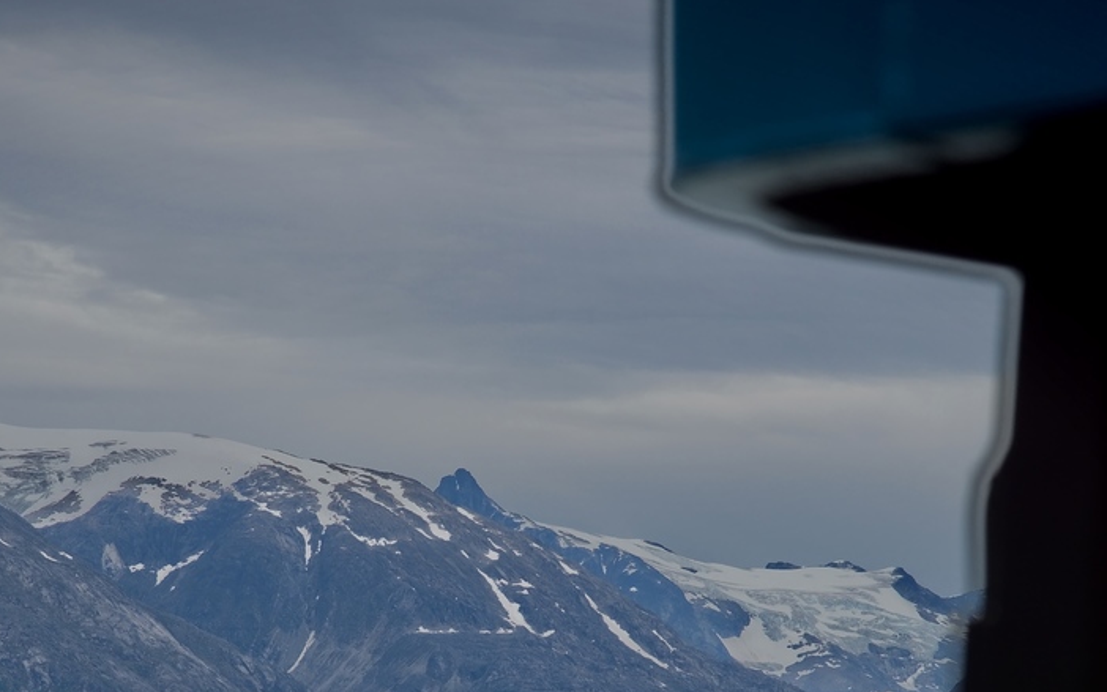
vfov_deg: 5.9
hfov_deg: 9.4
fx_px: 6729
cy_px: 651
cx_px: 443
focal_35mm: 223
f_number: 9
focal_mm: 120
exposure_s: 1/320
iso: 100
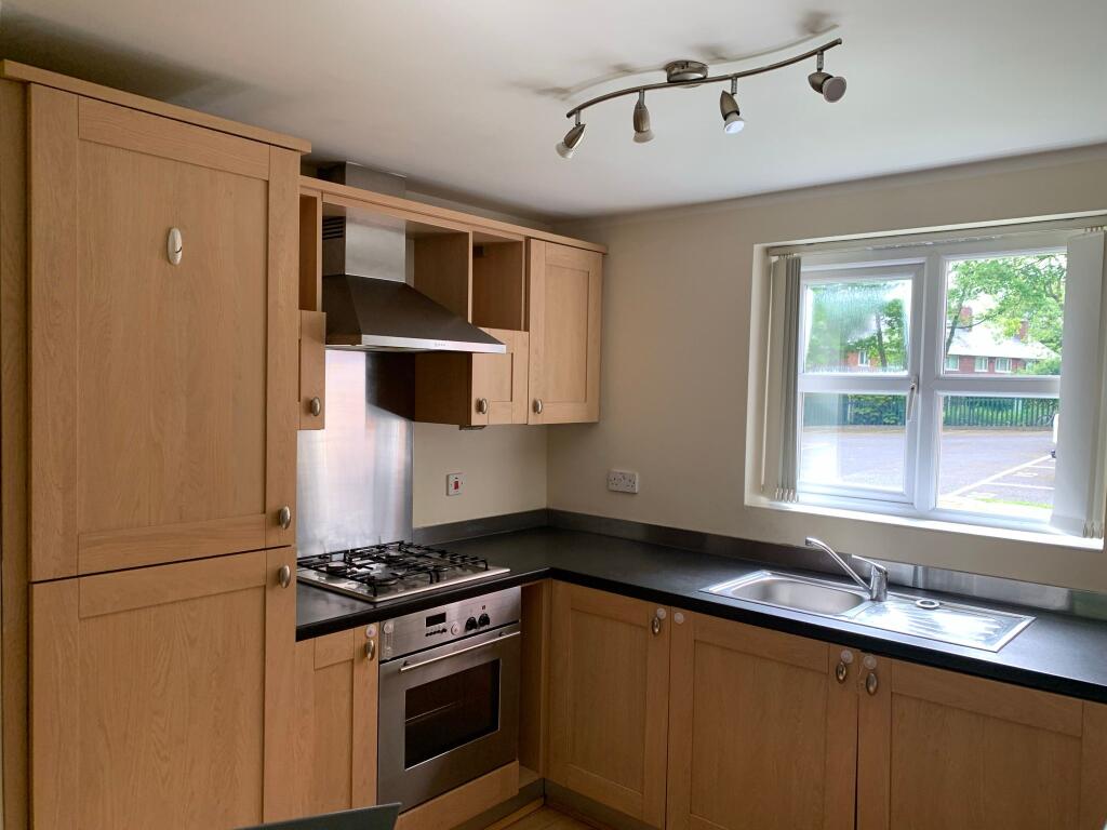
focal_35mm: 26
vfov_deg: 53.1
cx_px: 554
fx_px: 831
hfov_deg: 67.3
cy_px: 415
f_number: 1.8
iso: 100
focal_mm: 4.25
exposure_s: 1/111
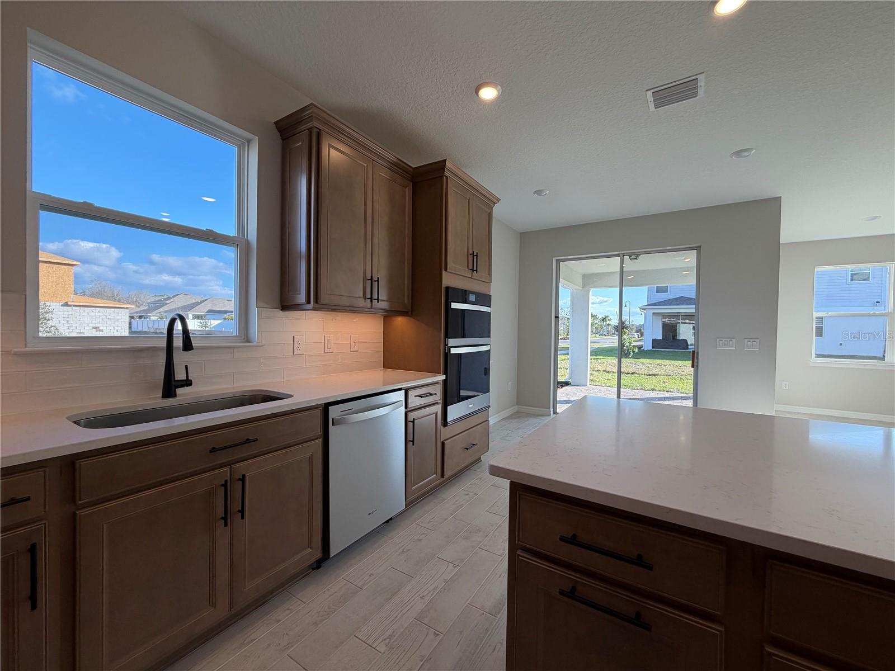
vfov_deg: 85.7
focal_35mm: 14
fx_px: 362
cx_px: 448
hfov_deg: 102.1
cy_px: 336
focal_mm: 2.22
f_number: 2.2
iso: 40
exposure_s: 1/125
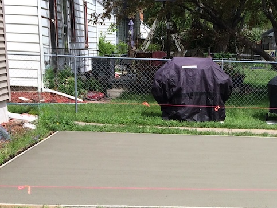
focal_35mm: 72
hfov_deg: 26.5
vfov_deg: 19.8
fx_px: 577
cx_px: 227
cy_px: 215
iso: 32
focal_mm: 4.15
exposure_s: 1/1866
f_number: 2.2
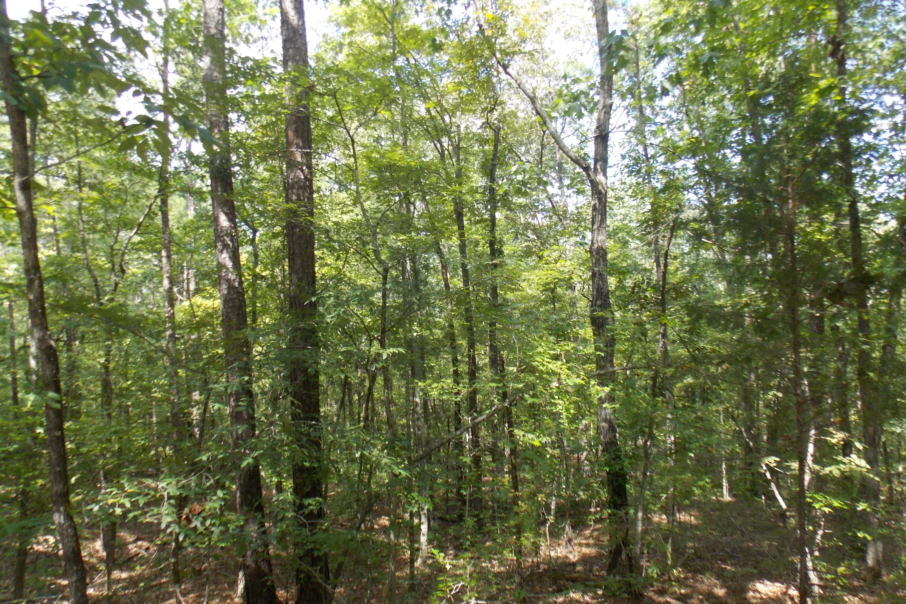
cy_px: 339
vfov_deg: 53.0
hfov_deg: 73.7
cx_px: 454
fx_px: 604
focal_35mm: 24
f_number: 3.1
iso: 200
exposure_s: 1/250
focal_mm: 4
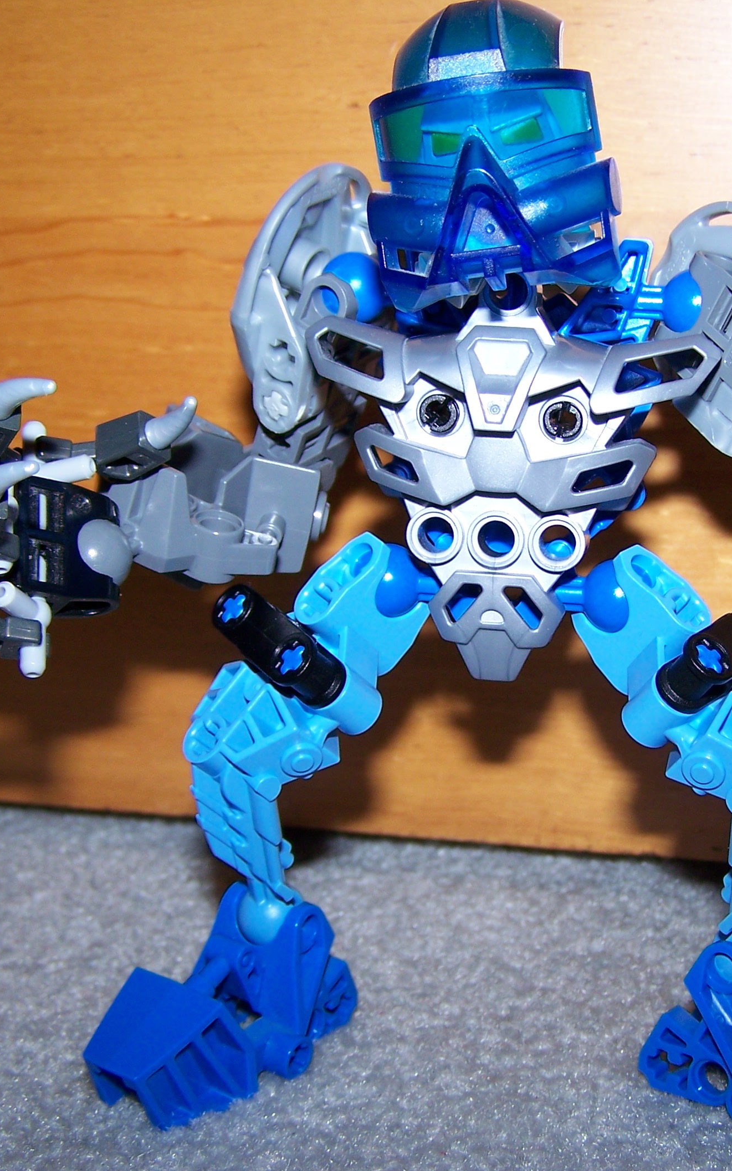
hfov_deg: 23.8
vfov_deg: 37.5
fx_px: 1724
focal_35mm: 54
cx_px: 495
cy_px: 589
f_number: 2.8
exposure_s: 1/60
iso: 80
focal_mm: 6.3
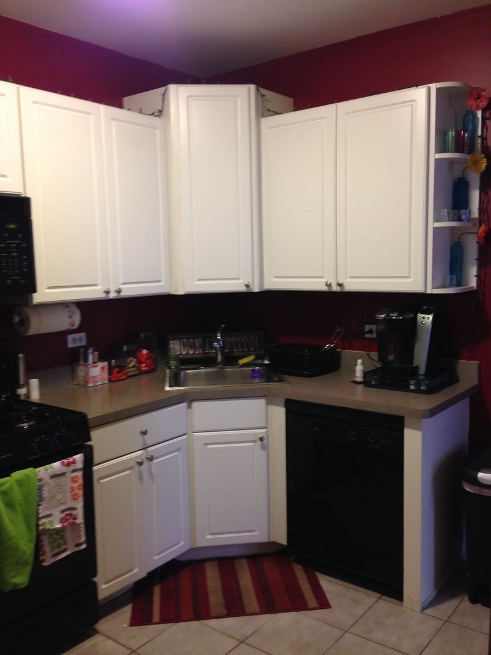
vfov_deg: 55.4
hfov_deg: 42.9
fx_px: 624
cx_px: 246
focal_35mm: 33
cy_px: 328
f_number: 2.4
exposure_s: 1/20
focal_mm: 4.12
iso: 160
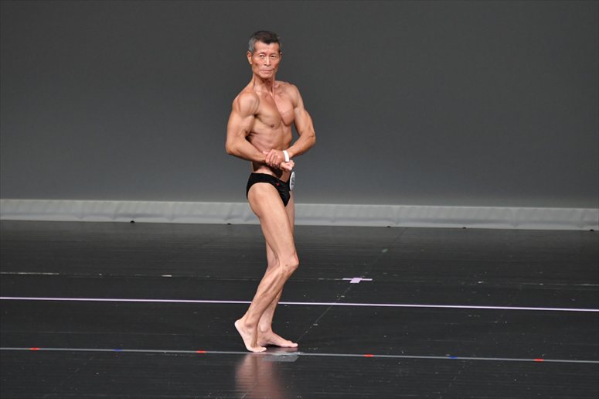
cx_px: 300
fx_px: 5738
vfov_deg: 4.0
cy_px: 200
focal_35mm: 345
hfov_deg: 6.0
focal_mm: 230
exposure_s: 1/400
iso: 4000
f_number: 5.6
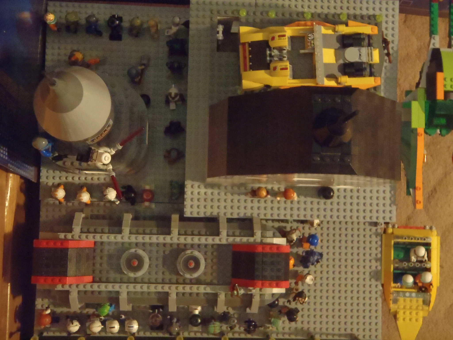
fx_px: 641
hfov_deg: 38.9
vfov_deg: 29.7
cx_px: 226
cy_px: 170
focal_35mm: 49
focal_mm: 8.89
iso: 800
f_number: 4.4
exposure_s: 1/8
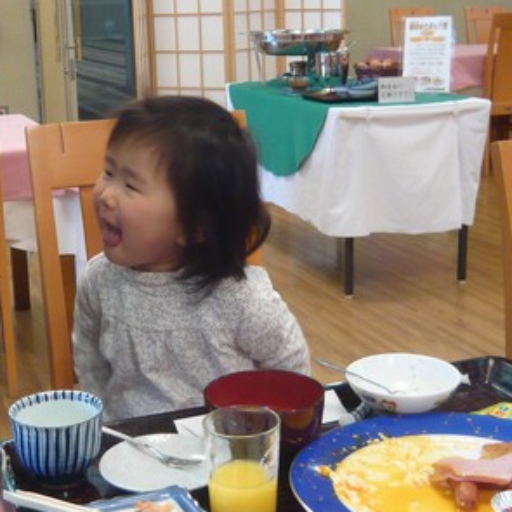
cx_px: 226
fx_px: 1004
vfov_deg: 28.6
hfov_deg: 28.6
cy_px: 255
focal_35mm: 60
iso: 200
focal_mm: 5.2
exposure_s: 1/13
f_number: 3
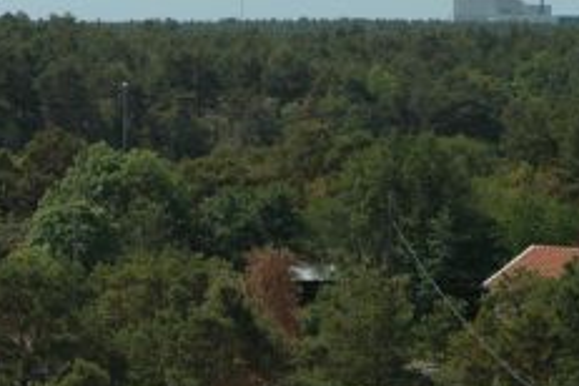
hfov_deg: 7.1
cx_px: 70
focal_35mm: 291
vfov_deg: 4.7
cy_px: 50
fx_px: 4680
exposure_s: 1/640
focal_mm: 70
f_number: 13
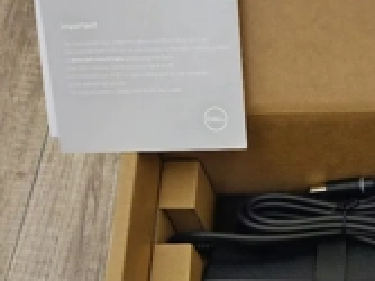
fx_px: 595
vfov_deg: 25.6
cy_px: 256
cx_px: 310
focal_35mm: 55
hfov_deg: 33.7
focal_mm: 5.4
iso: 500
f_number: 1.8
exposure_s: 1/16.7
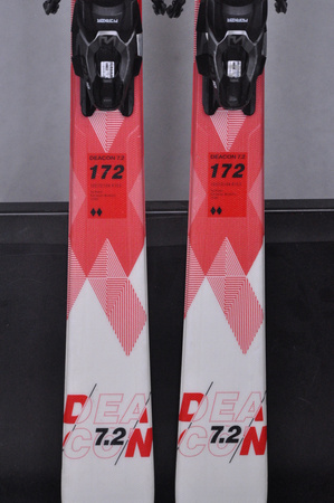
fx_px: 1569
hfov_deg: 12.2
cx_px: 167
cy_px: 252
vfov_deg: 18.2
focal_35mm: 112
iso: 3200
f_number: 9.5
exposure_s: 1/125
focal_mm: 75
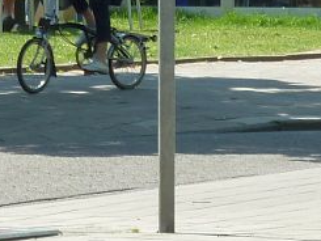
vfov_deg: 2.6
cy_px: -224
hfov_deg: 3.5
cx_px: 110
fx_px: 5316
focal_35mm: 573
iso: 80
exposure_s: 1/160
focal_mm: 22.5
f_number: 4.5
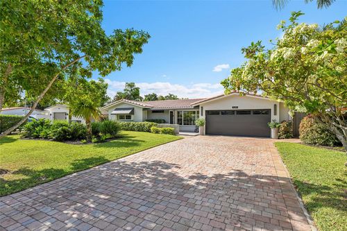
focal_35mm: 17
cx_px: 174
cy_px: 116
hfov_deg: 93.3
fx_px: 164
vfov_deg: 70.4
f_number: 9
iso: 100
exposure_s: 1/80
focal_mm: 17
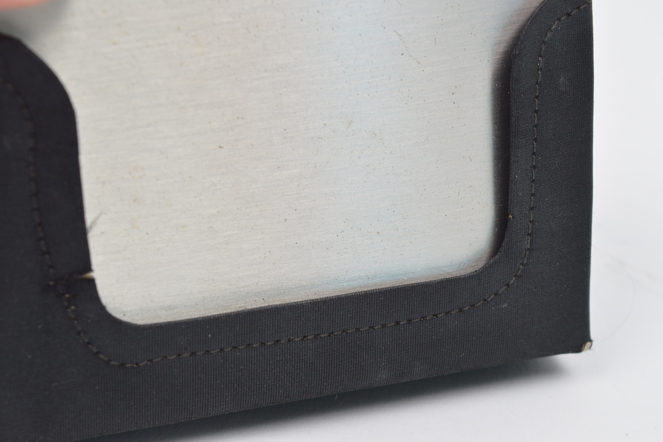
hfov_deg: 24.3
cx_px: 332
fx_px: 1538
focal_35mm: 84
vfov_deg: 16.4
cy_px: 222
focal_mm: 55
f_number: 8
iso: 400
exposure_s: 1/80
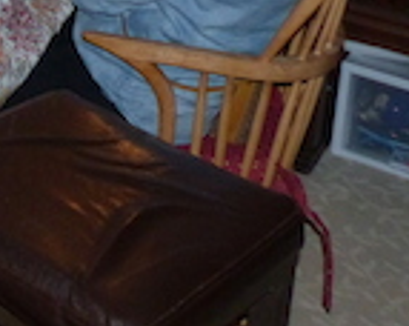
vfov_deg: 14.9
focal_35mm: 91
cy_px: -243
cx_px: -173
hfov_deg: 18.9
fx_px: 1100
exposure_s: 1/80
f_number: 2.8
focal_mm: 4.5
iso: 400
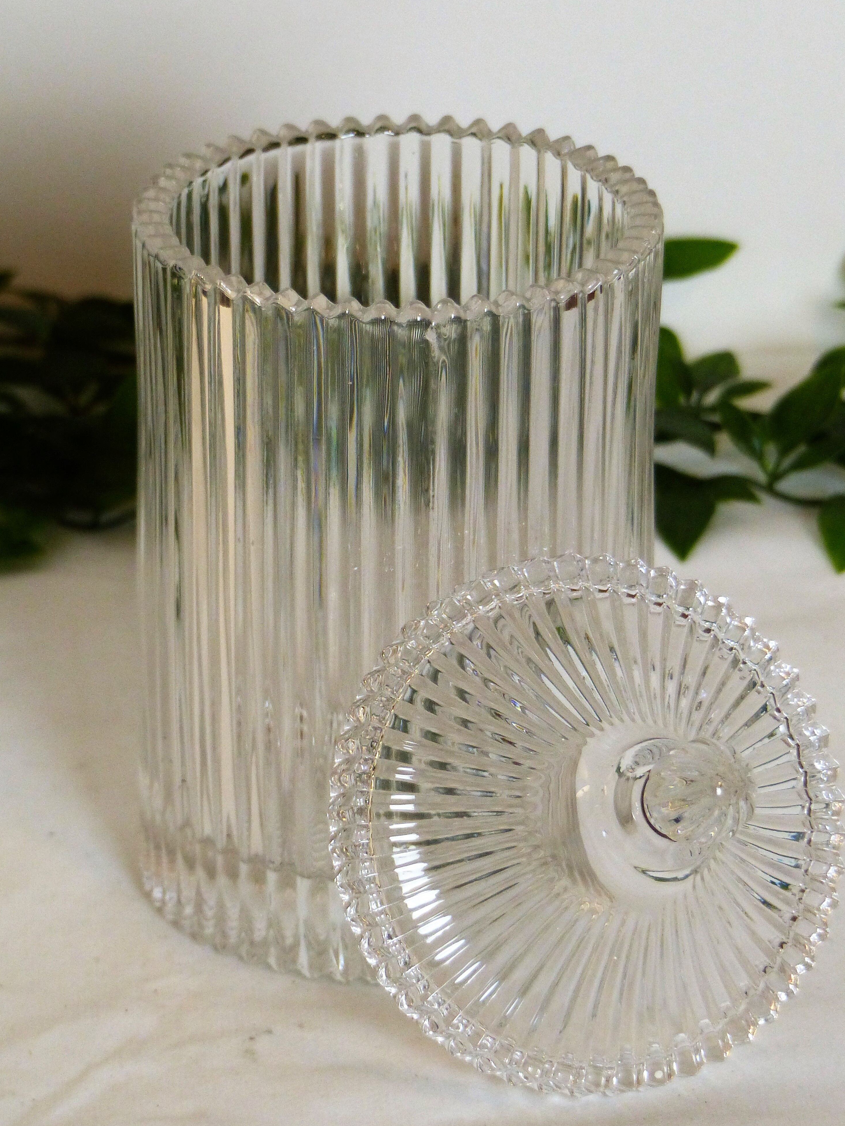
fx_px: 7062
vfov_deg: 9.1
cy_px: 562
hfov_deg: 6.8
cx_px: 433
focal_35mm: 217
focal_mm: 34.5
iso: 400
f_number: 2.8
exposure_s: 1/80
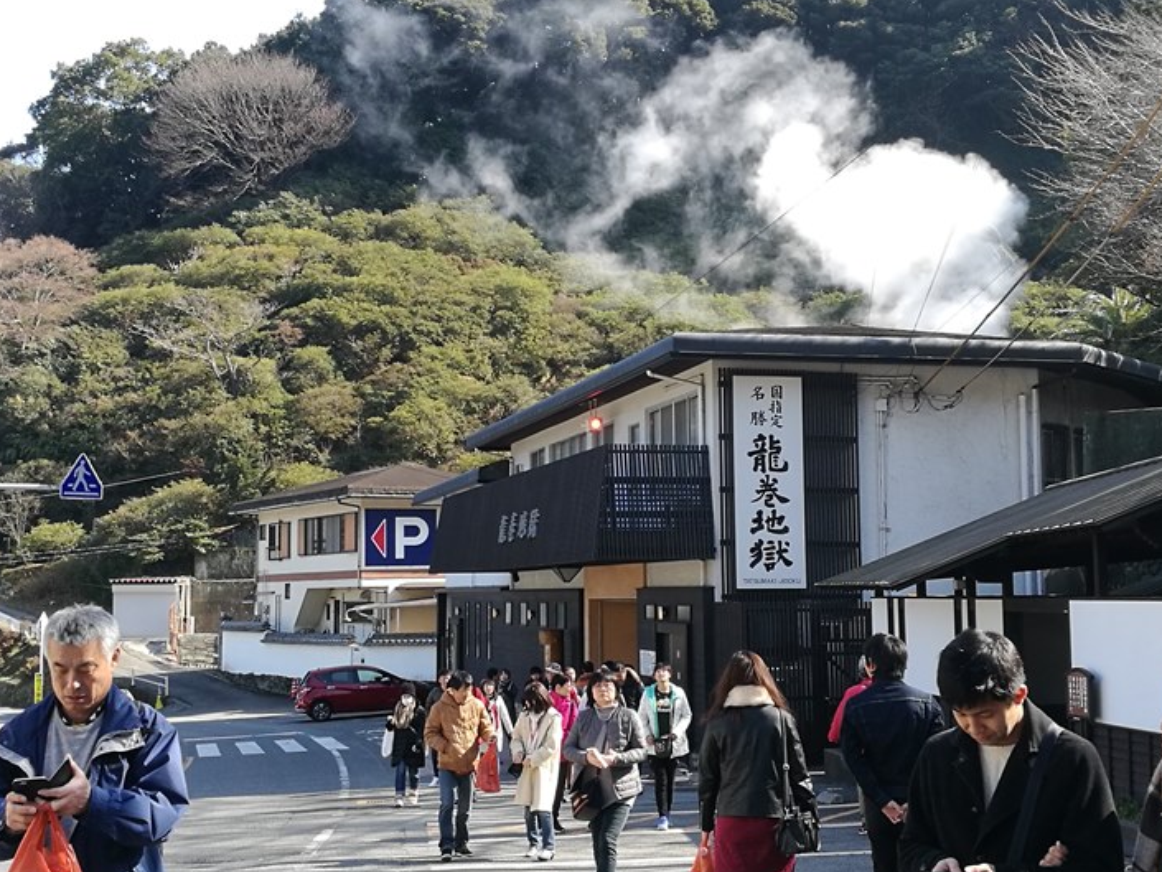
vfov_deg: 29.7
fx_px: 1645
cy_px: 440
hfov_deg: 38.9
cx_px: 588
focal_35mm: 49
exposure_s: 1/239
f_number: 2.2
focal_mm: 4.5
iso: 50
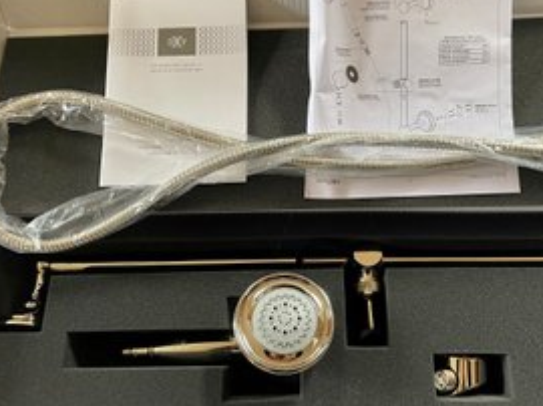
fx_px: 517
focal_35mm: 33
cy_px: 170
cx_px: 323
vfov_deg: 42.7
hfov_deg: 55.0
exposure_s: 1/60
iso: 160
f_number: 1.6
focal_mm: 4.2
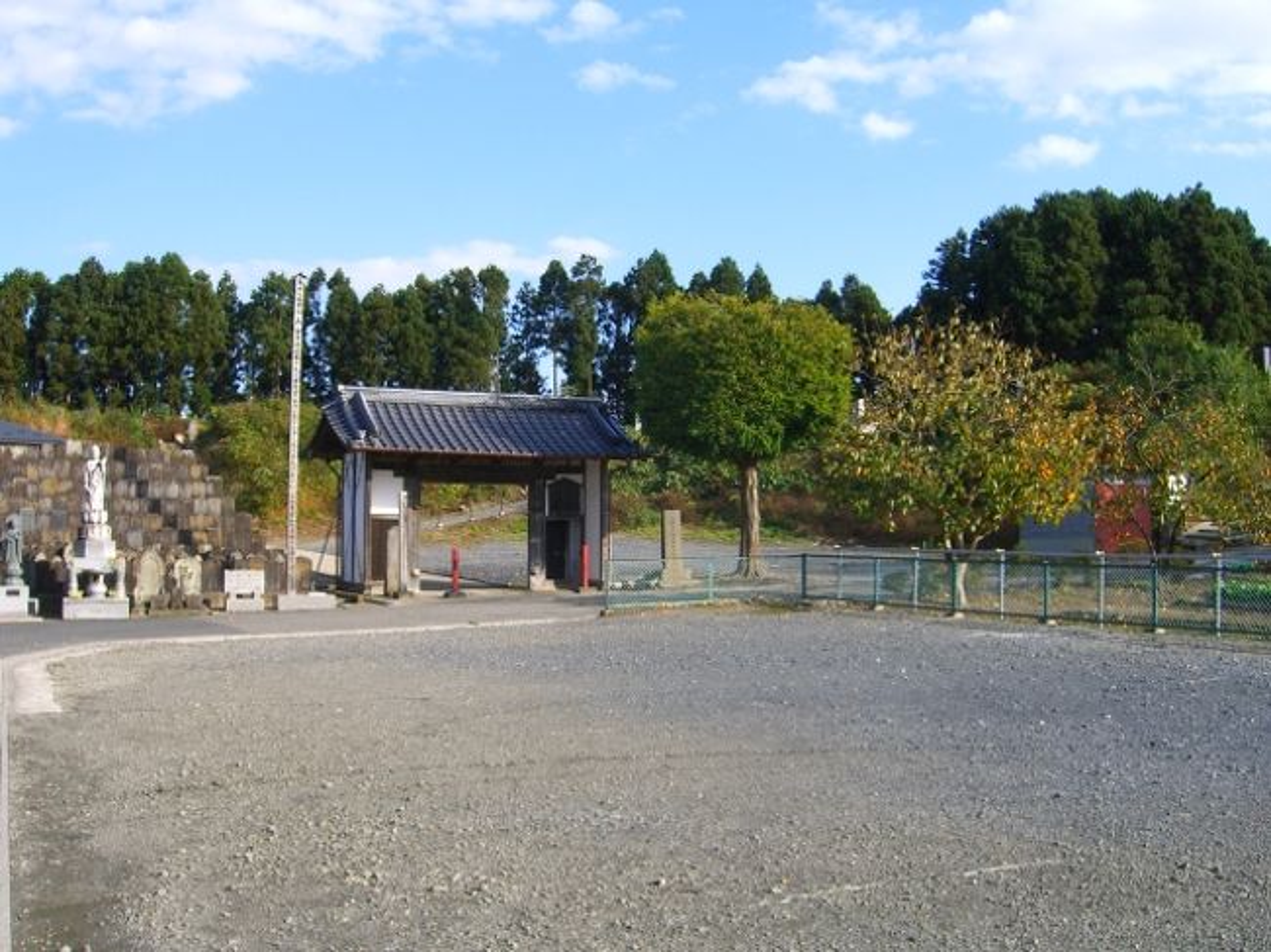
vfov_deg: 37.7
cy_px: 476
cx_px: 636
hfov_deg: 49.0
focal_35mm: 38
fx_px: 1395
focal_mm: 7.9
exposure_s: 1/400
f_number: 4
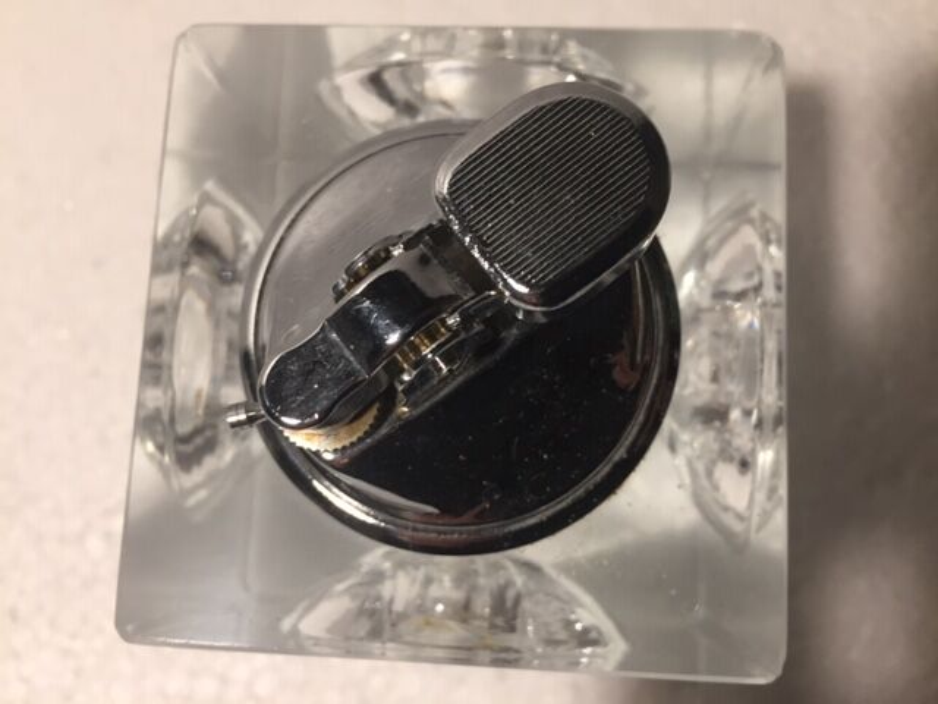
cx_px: 469
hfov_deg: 61.7
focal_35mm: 29
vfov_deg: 48.2
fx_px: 786
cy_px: 352
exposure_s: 1/33
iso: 125
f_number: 2.2
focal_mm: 4.15
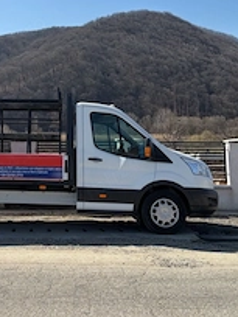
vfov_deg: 36.5
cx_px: 26
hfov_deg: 27.6
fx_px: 468
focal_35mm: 51
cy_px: 73
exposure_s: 1/2283
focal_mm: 5.96
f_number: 1.6
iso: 50
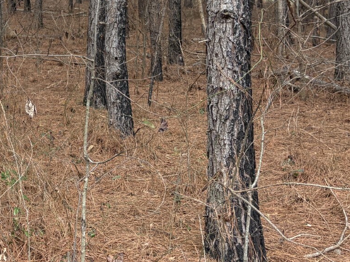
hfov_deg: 21.7
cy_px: -76
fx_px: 829
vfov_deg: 17.0
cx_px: -94
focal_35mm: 82
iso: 50
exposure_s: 1/357
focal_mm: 5.96
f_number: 1.6
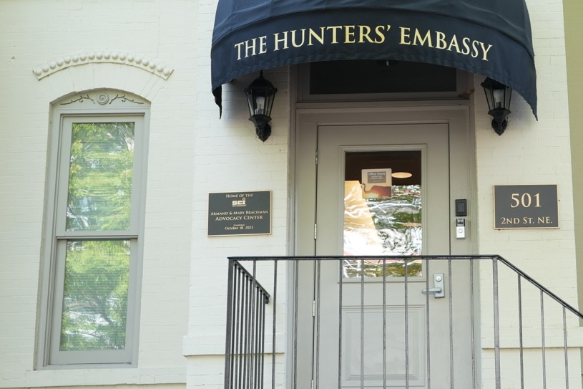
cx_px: 410
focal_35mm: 77
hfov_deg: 26.1
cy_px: 140
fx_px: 1247
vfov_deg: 17.7
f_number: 7.1
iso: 400
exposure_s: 1/50
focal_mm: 49
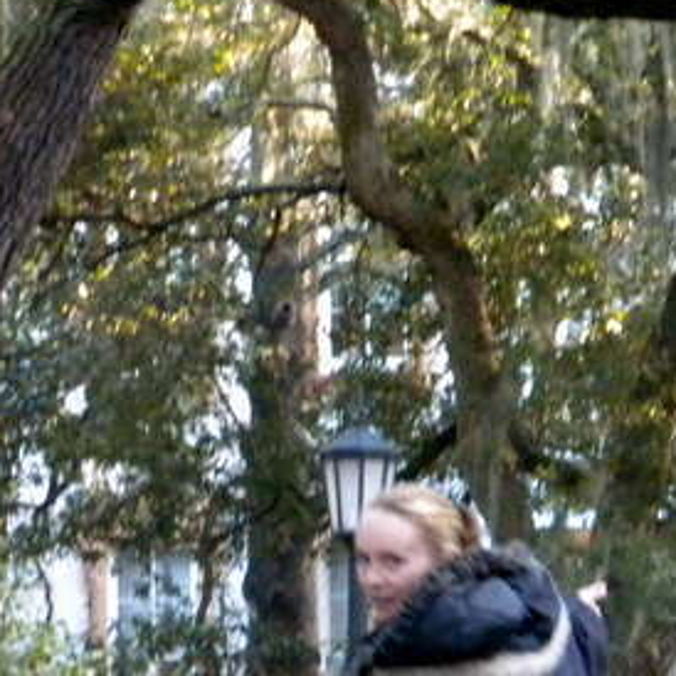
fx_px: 6783
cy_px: 646
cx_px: 530
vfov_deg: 5.7
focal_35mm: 307
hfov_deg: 5.7
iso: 800
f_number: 5.1
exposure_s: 1/48.8
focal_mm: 21
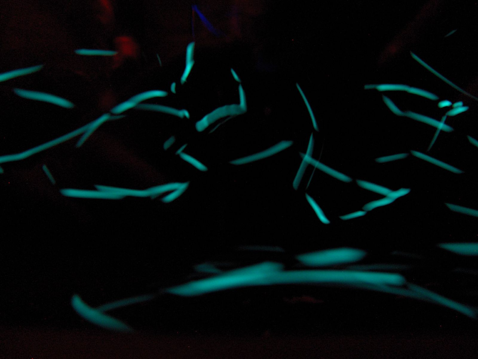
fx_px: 539
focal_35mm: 39
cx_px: 239
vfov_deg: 36.8
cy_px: 180
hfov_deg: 47.9
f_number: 2.8
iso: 100
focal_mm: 8
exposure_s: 16
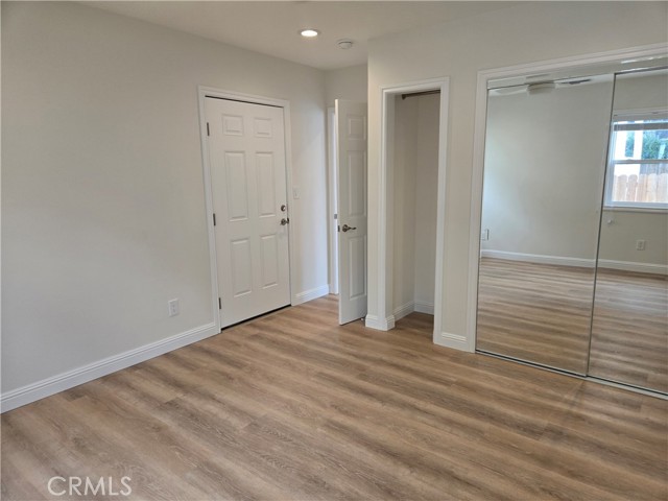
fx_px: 444
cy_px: 250
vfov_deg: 58.9
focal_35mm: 23
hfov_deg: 73.9
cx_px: 334
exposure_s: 1/120
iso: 80
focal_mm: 5.4
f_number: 1.8
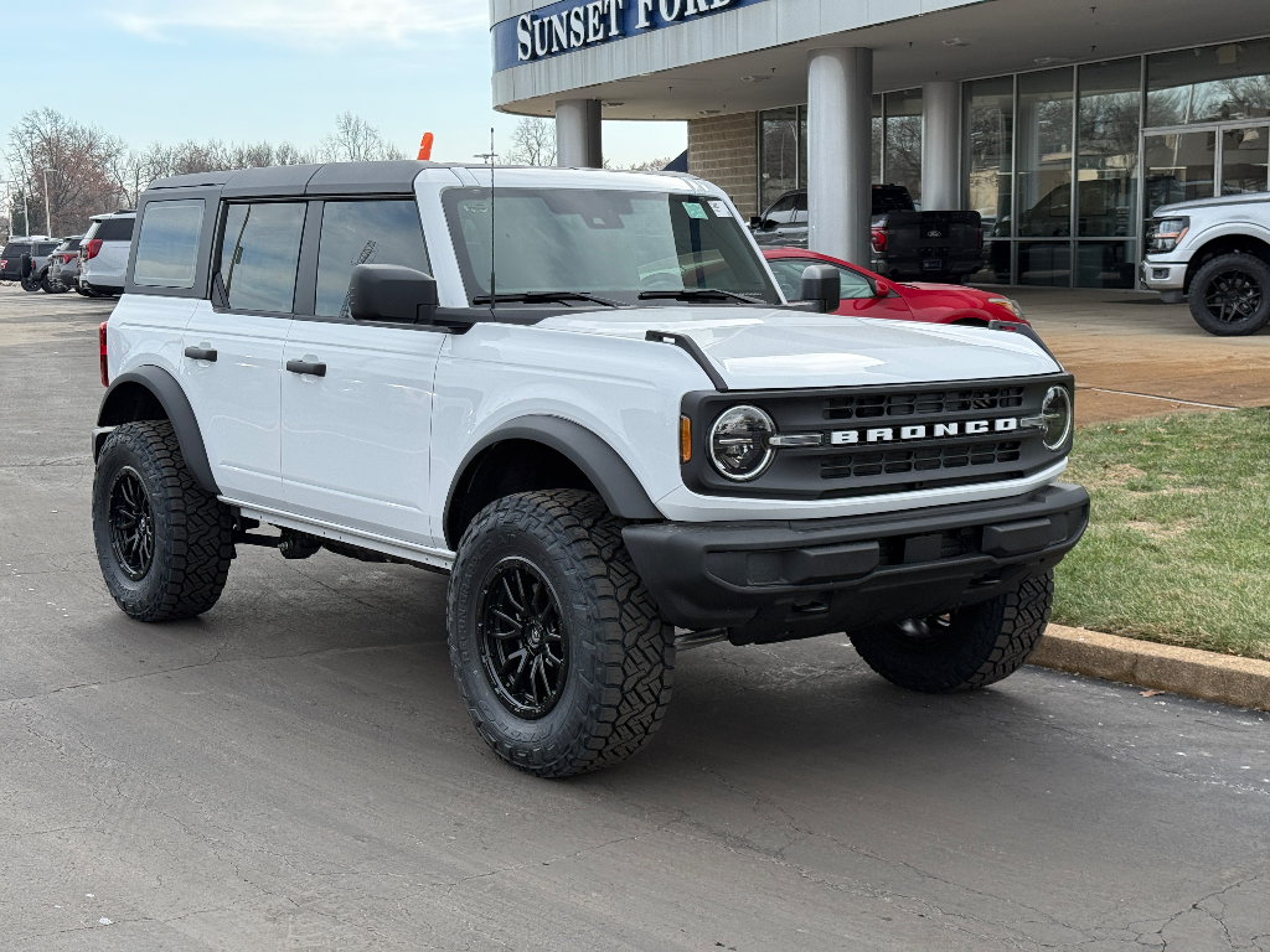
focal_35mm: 48
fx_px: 1761
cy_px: 476
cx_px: 635
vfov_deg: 30.3
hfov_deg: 39.7
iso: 64
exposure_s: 1/1931
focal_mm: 6.76
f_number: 1.78
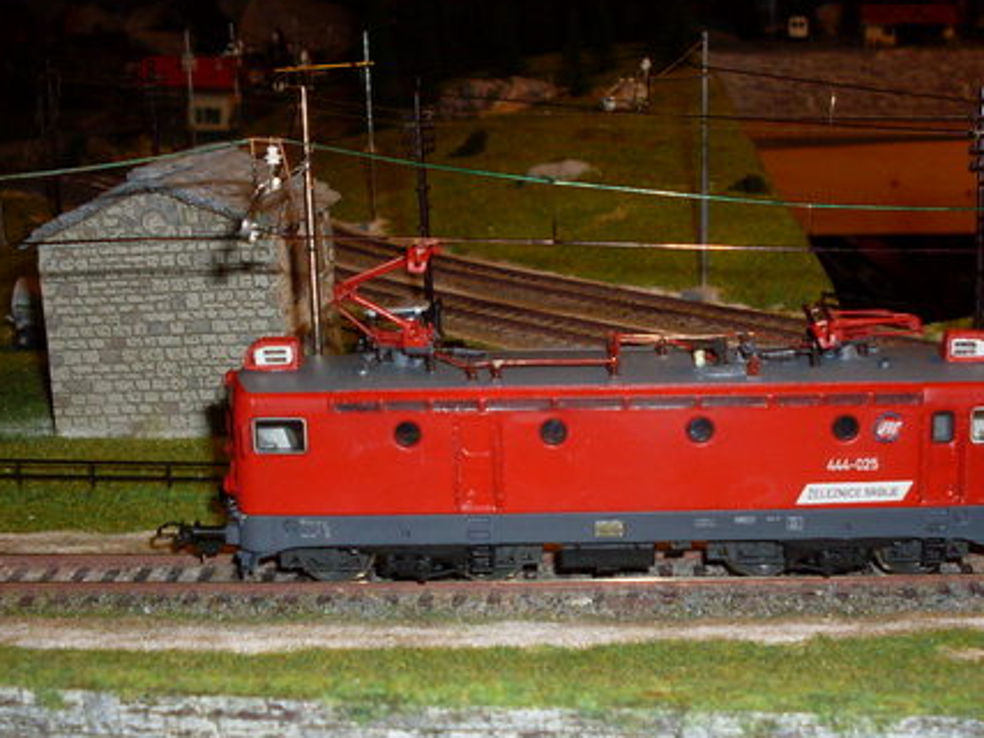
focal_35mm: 57
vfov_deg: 25.6
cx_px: 581
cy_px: 374
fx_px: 1620
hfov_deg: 33.7
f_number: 2.8
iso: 100
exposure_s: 1/45
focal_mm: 6.3
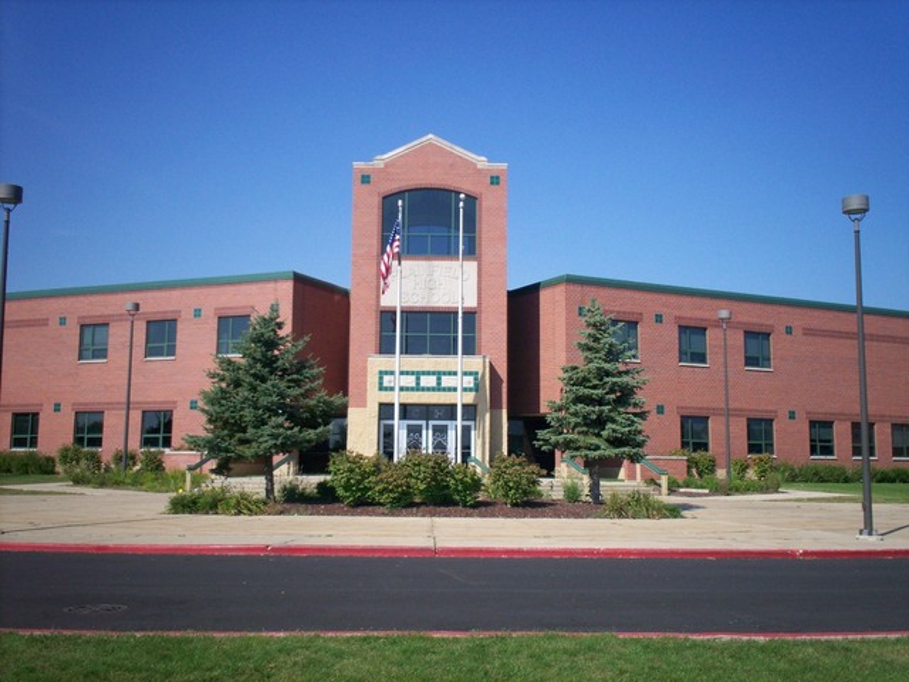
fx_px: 945
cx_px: 454
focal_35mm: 36
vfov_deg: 39.7
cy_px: 341
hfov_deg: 51.4
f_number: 4.5
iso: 100
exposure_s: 1/657
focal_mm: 6
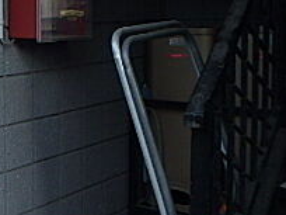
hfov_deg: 23.8
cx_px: -135
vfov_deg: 22.0
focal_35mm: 66
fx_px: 545
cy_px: 45
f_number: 3.5
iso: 125
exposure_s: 1/60
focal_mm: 3.7
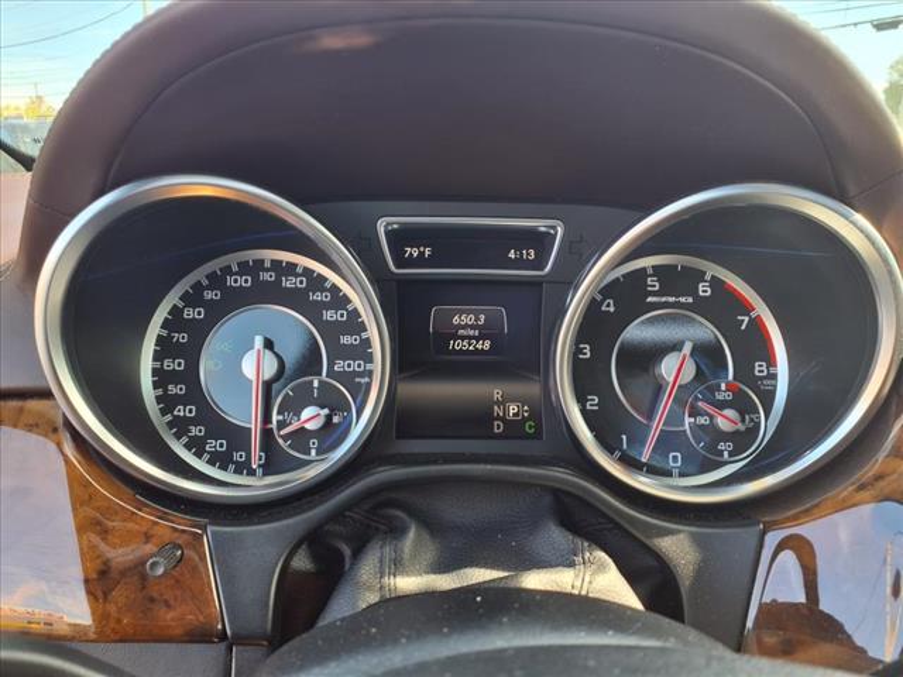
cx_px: 452
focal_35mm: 27
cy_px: 338
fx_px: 704
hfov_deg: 65.3
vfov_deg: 51.4
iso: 50
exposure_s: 1/120
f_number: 1.9
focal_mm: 3.58
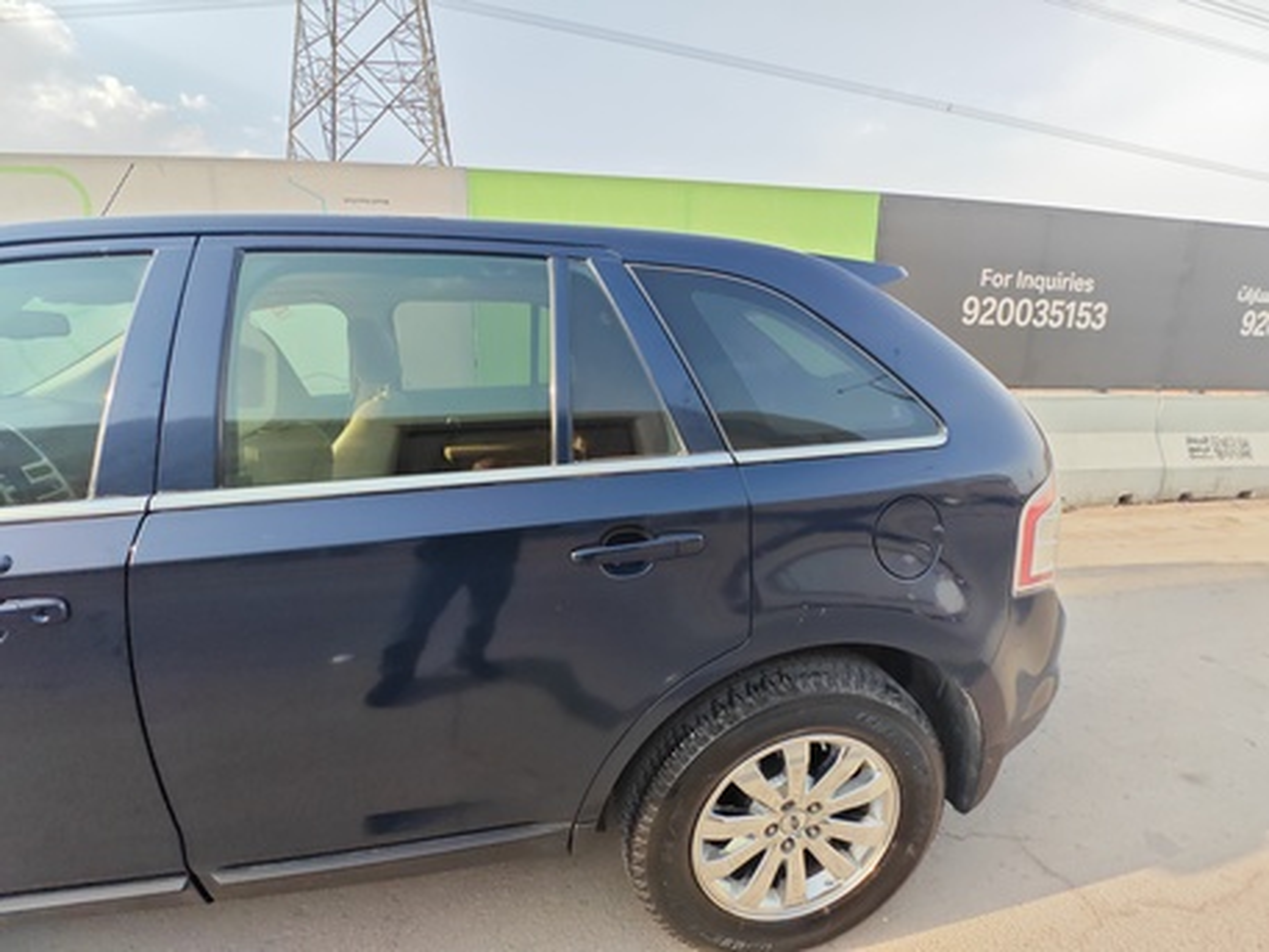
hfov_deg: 94.5
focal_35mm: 16
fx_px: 587
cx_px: 634
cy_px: 476
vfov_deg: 78.1
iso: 50
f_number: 2.2
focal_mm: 1.96
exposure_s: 1/420
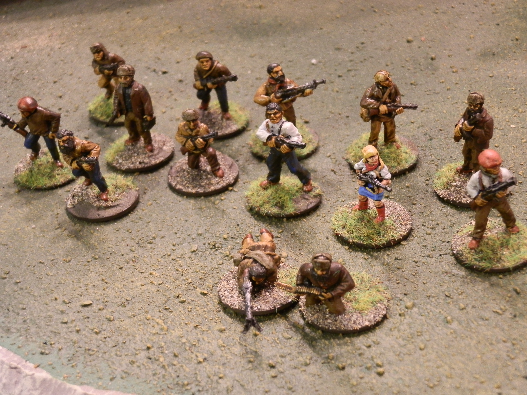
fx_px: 929
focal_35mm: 61
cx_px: 264
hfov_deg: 31.7
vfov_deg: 24.0
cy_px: 198
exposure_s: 1/8
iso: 250
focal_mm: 10.99
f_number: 3.7
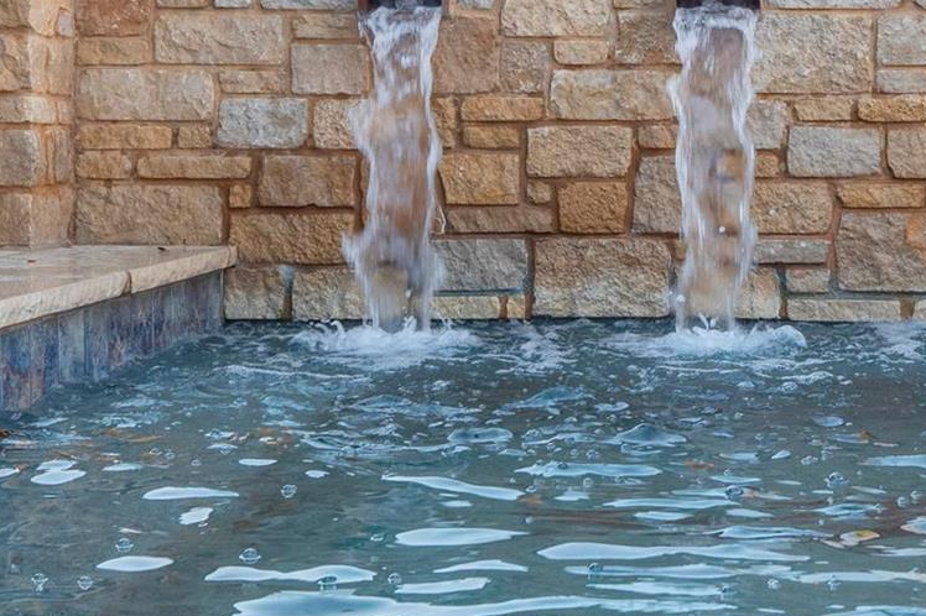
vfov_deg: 17.6
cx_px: 714
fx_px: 1980
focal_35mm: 77
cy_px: 135
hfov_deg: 25.9
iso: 400
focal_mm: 18
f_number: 9
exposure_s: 1/80
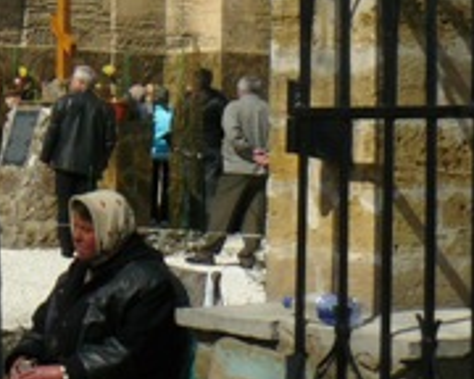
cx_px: -316
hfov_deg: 14.0
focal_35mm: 125
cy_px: 55
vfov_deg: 12.3
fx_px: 1754
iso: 100
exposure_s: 1/400
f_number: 8
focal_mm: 6
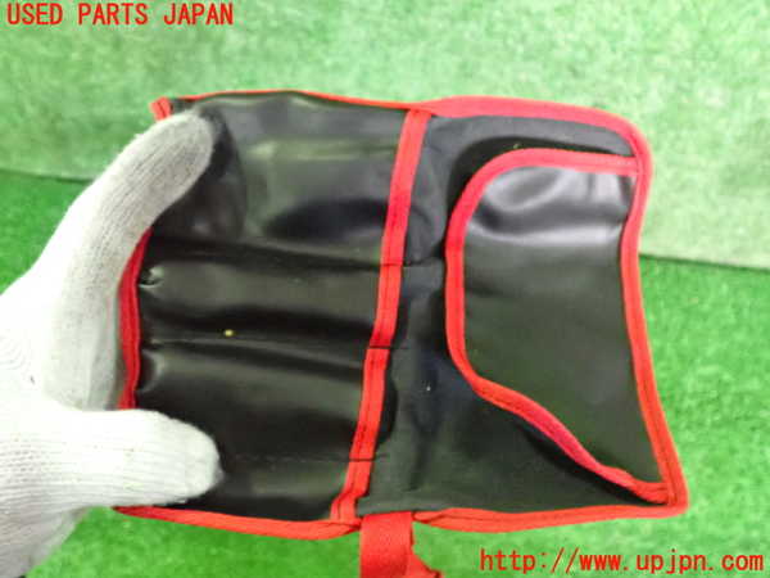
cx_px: 385
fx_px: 667
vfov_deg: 46.8
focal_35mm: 30
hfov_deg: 60.0
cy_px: 289
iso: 4000
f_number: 2.3
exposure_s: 1/125
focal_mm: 5.4
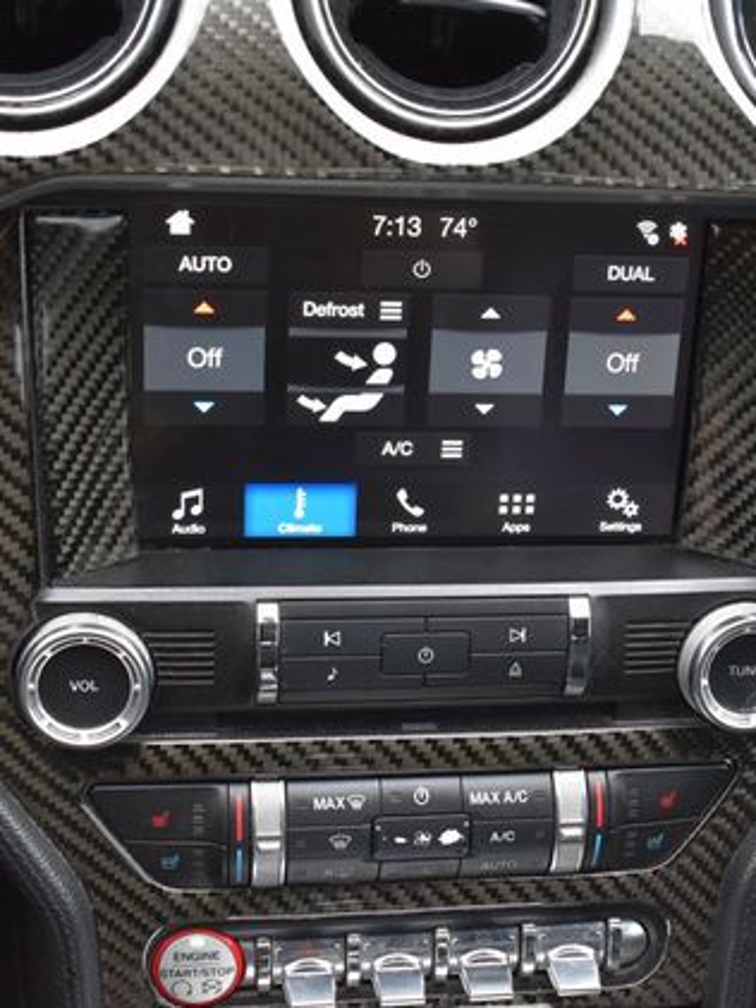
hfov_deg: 25.6
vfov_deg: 33.8
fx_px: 1659
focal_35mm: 57
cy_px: 508
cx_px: 459
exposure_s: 1/15
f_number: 6.3
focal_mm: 26
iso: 1600
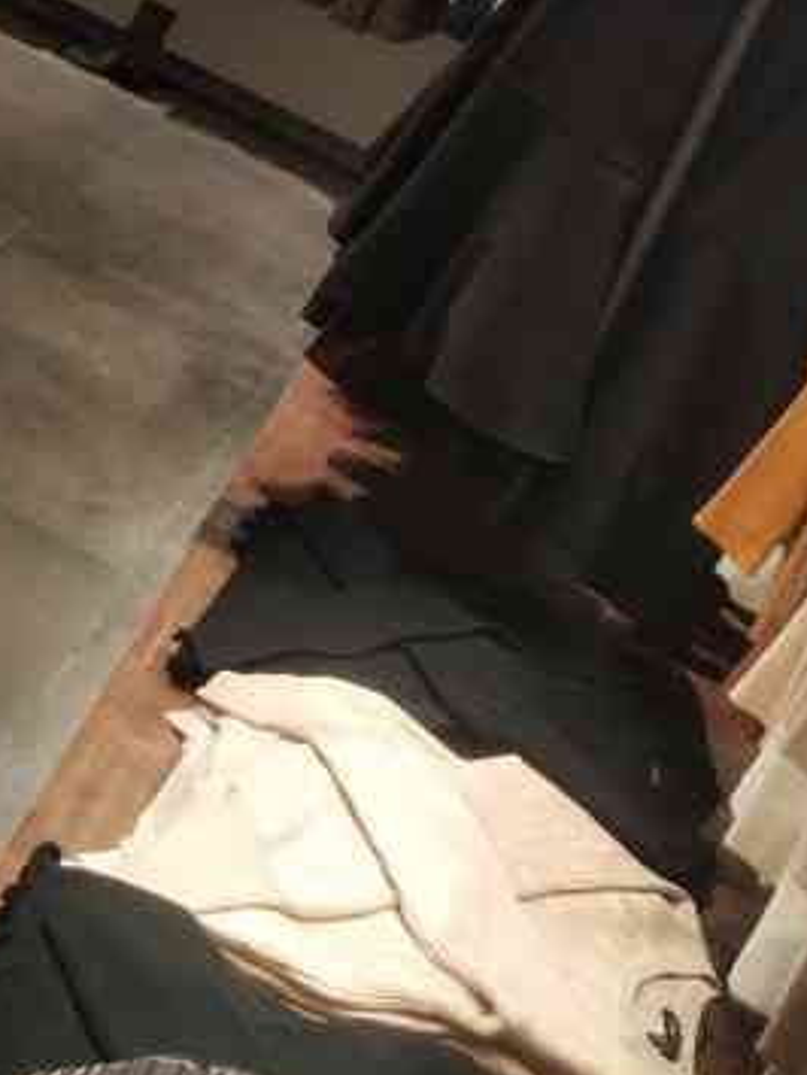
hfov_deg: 18.7
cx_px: 491
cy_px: -196
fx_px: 2453
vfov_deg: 22.8
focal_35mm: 79
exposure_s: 1/100
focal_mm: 3.95
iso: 145
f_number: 1.8
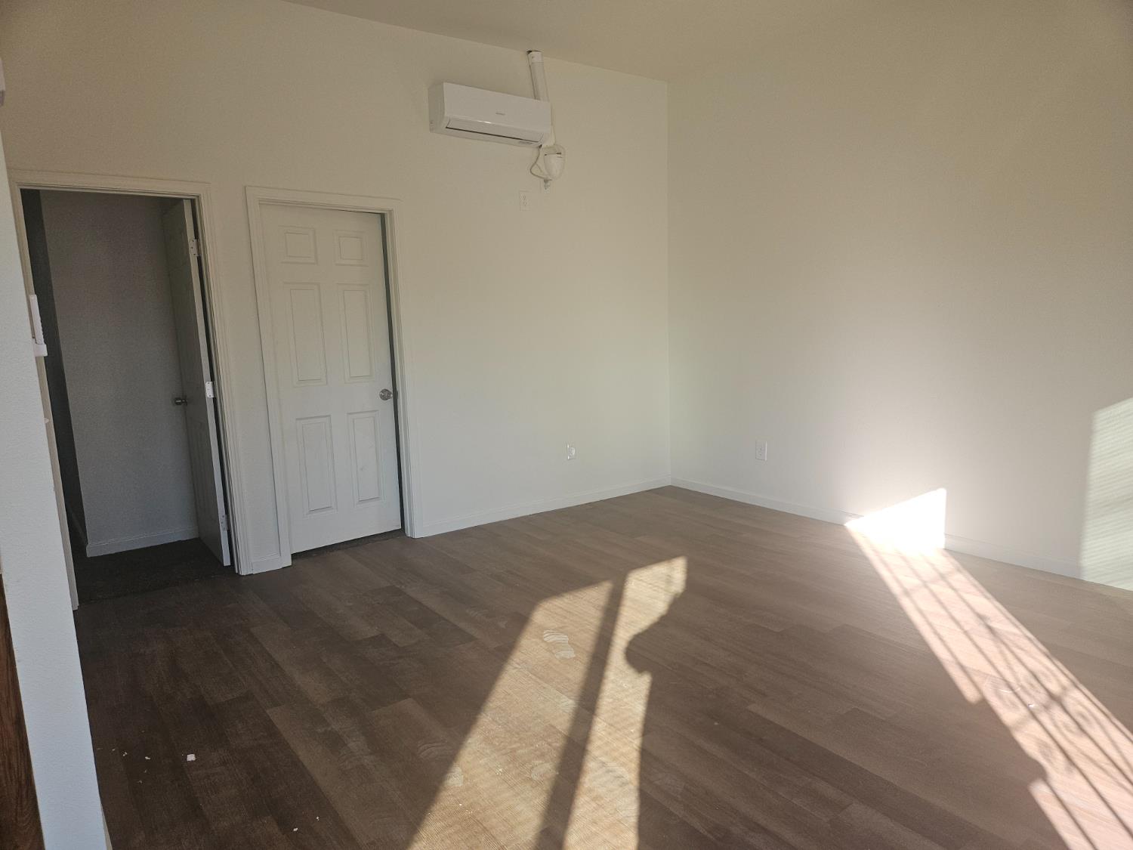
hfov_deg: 73.9
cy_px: 425
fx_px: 753
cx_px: 566
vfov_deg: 58.9
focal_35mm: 23
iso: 40
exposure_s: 1/120
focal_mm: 5.4
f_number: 1.8
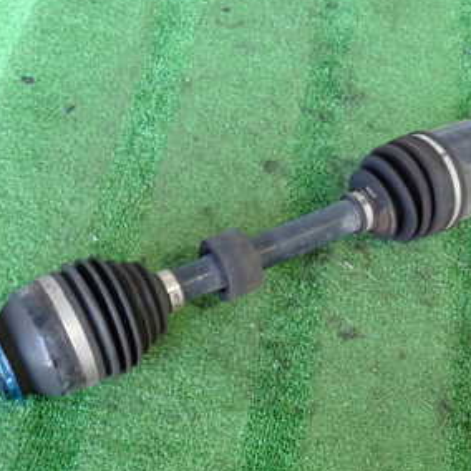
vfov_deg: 30.5
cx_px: 320
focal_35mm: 56
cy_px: 269
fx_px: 862
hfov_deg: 30.3
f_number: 2.3
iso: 200
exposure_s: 1/40
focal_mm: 5.4
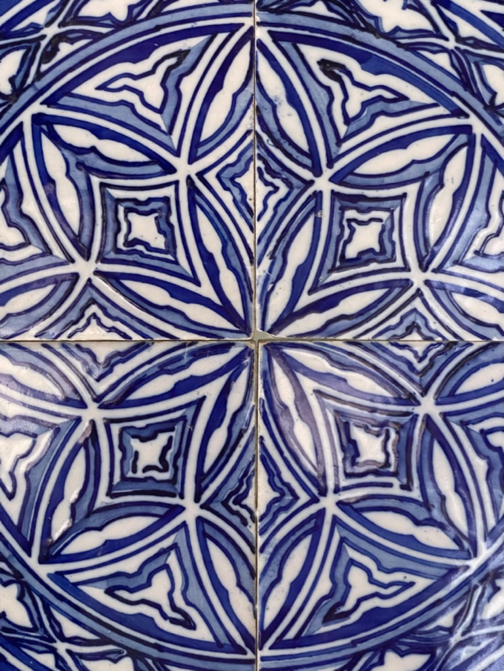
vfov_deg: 36.8
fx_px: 1009
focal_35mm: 52
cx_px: 252
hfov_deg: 28.1
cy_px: 336
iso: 1000
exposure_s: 1/39
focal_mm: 6
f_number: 2
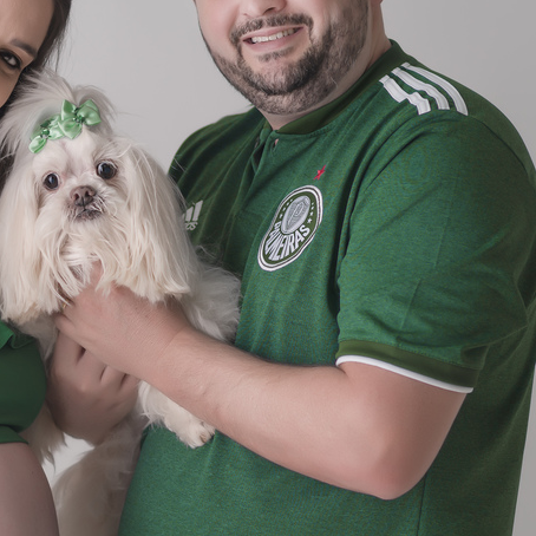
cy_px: 319
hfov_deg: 9.1
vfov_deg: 9.2
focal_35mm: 191
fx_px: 3346
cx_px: 64
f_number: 2.8
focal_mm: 85
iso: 80
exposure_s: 1/125
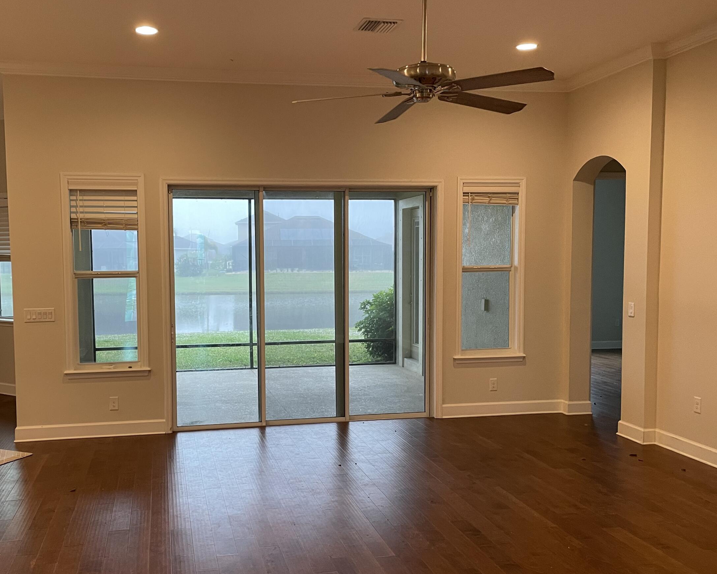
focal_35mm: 35
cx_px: 294
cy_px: 317
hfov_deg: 51.3
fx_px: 743
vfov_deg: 42.2
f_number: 1.6
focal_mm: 4.2
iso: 125
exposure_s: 1/60
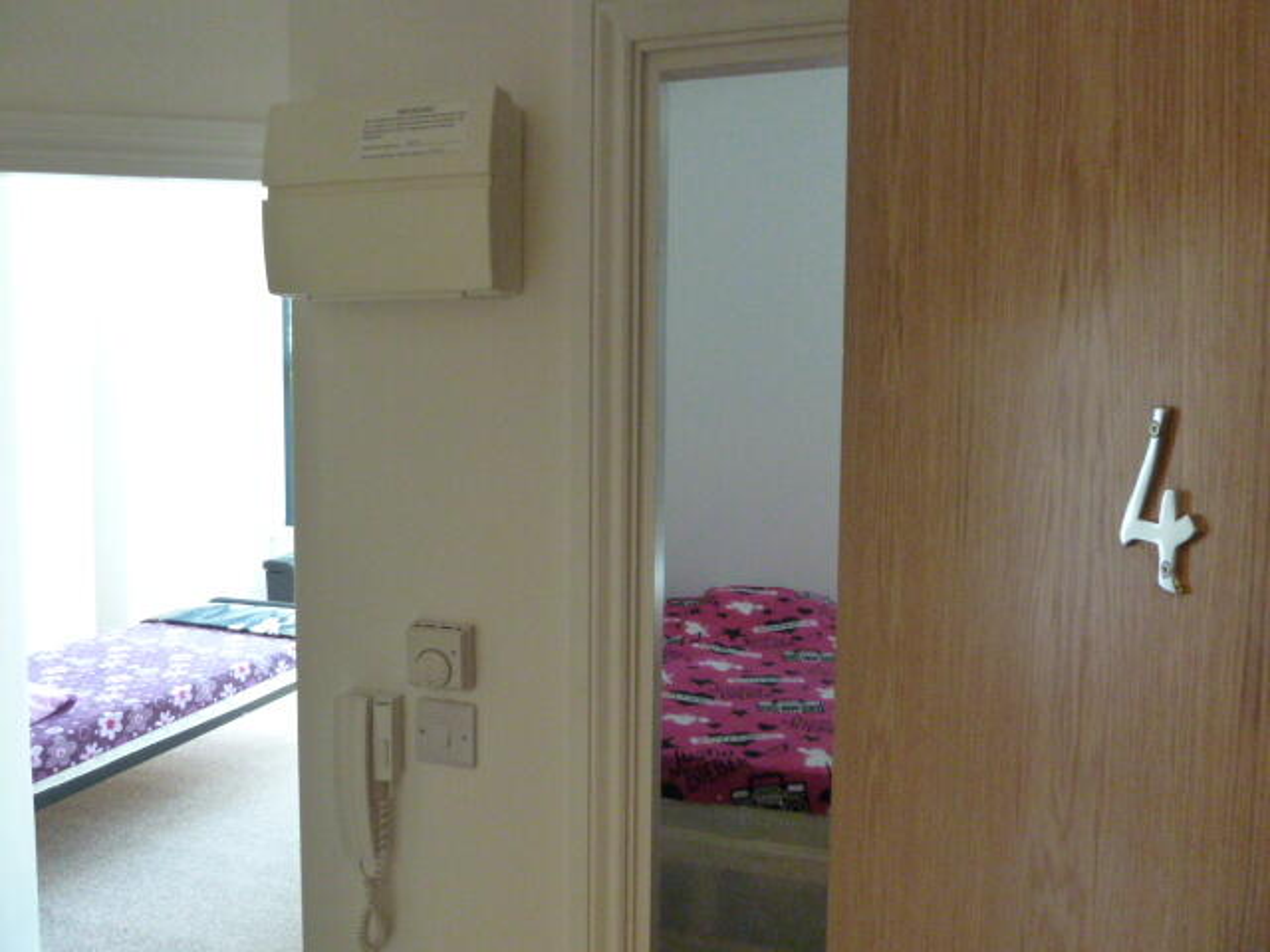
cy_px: 476
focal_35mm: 25
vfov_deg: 54.9
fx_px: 917
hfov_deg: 69.4
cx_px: 635
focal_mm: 4.1
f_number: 3.3
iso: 800
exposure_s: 1/25
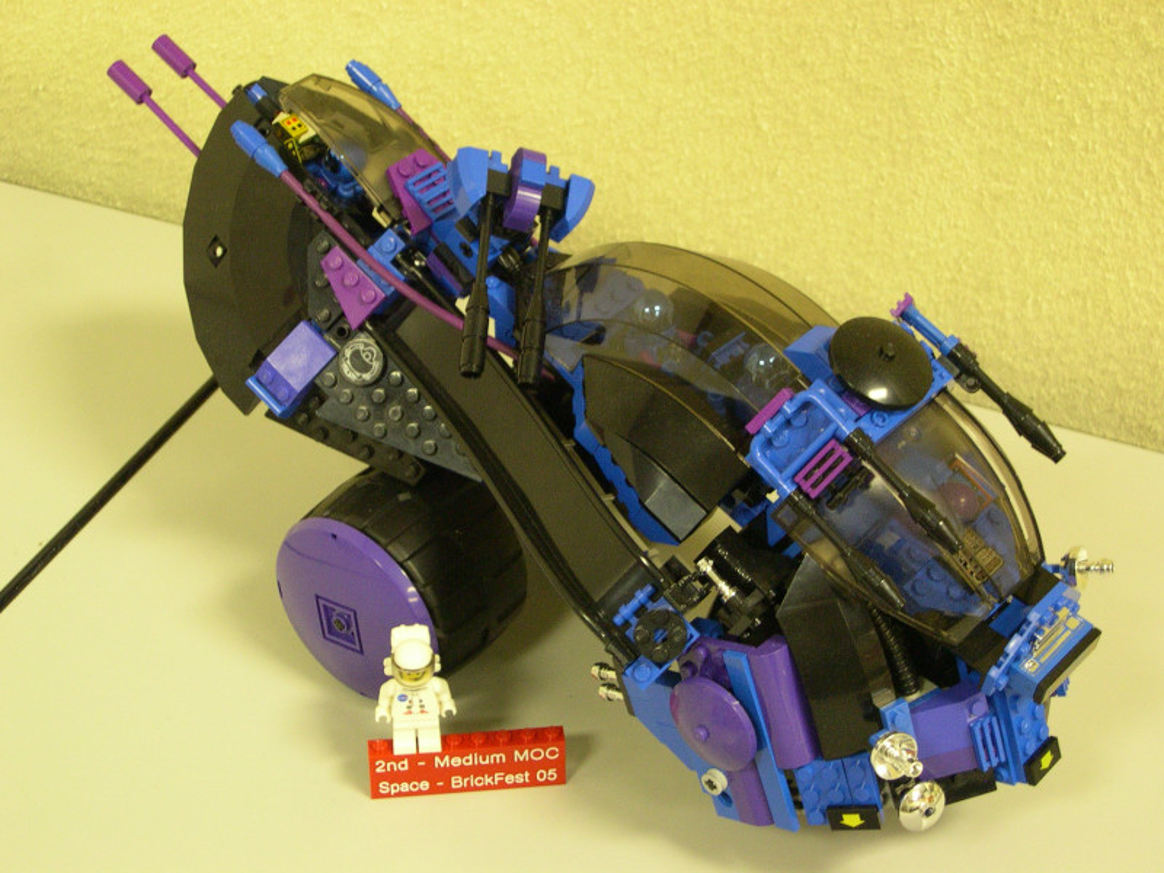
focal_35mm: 72
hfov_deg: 27.0
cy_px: 436
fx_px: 2421
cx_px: 582
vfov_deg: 20.4
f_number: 3.8
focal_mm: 15.3
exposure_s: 1/9.7
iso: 400
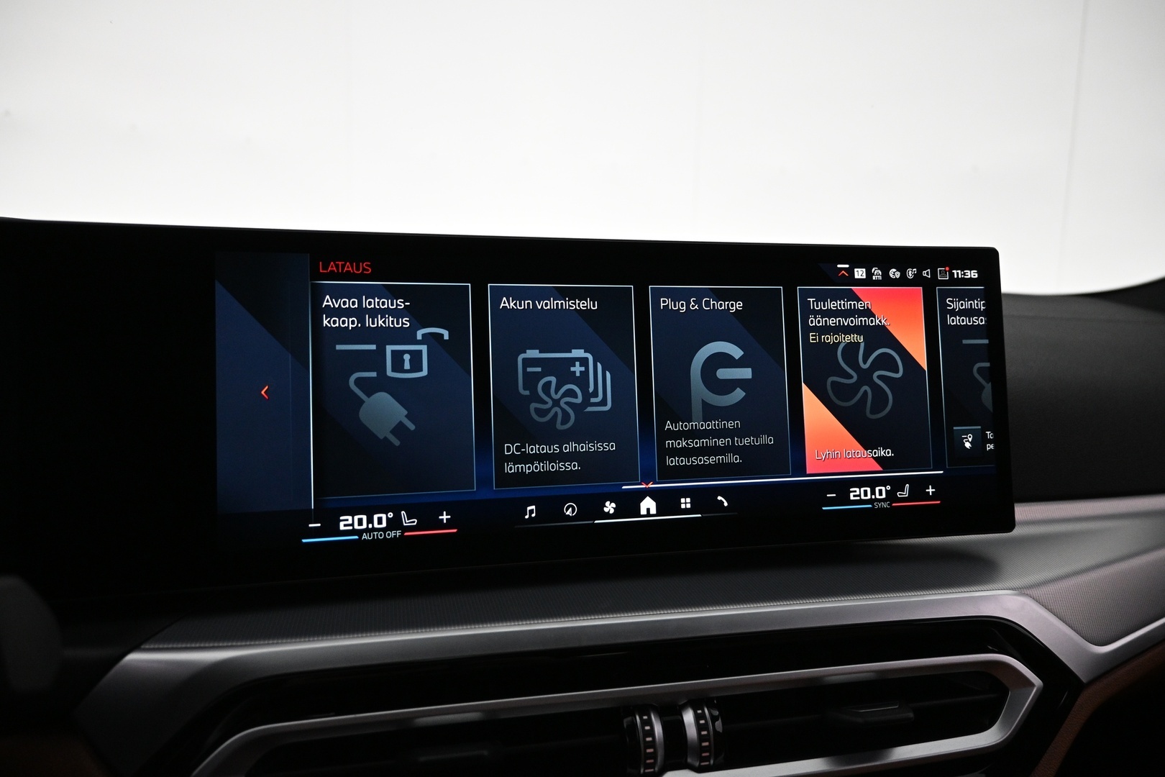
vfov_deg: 53.1
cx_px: 582
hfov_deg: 73.7
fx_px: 777
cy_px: 388
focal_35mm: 24
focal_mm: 16
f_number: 3.5
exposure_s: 1/100
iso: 1600
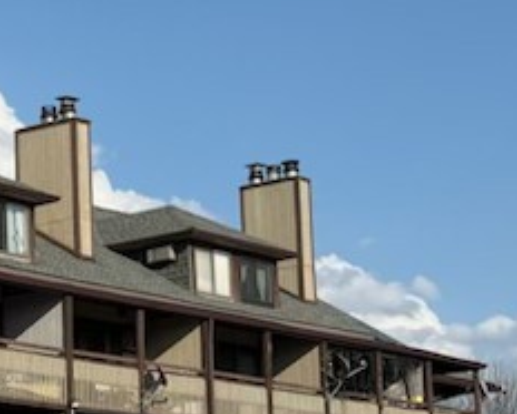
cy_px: 321
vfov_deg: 11.9
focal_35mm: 129
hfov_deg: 14.3
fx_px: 1976
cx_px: -147
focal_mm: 6.76
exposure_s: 1/6536
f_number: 1.78
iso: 100
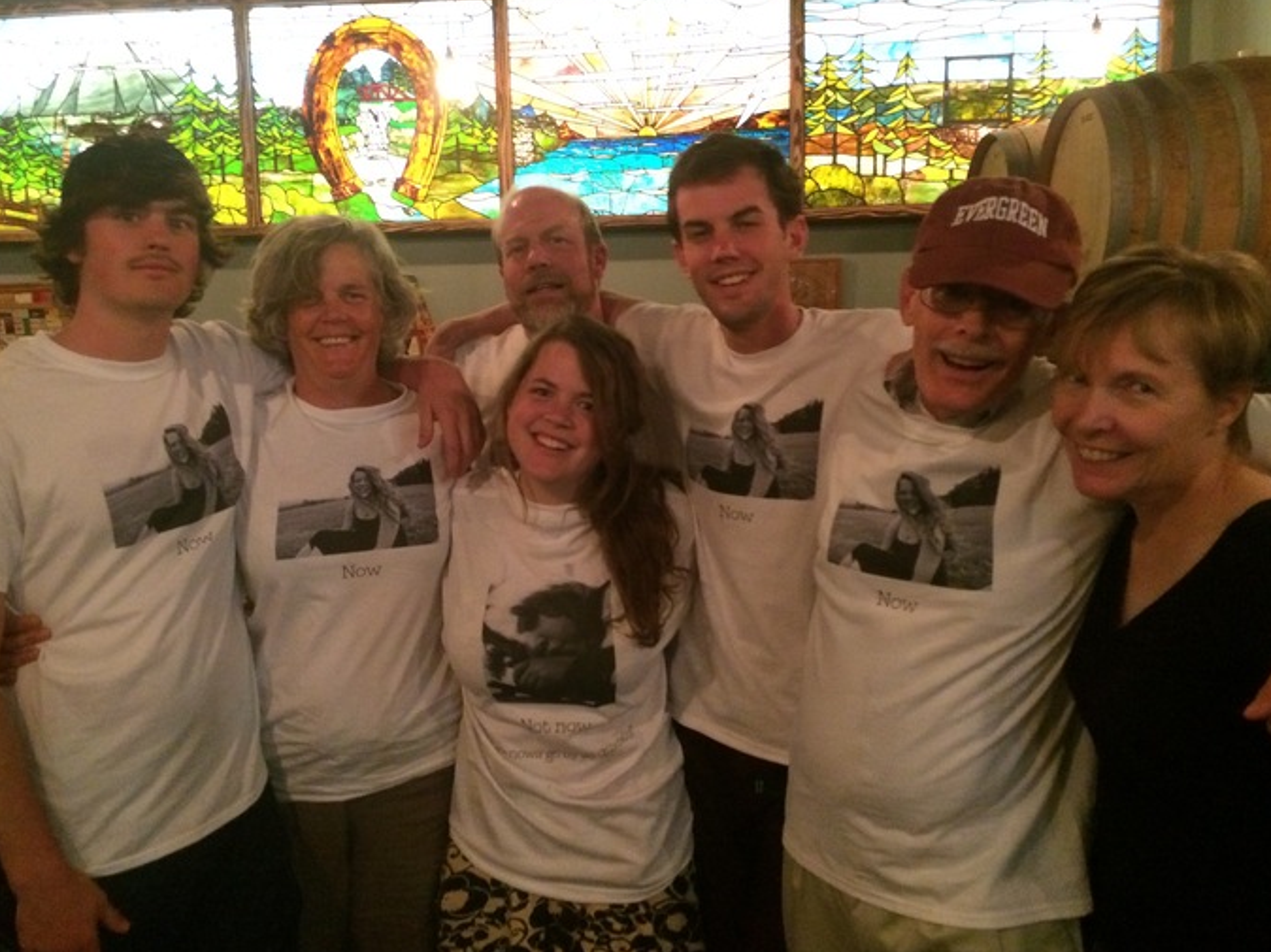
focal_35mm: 31
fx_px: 1138
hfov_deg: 58.3
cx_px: 598
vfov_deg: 45.4
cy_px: 452
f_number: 2.2
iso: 500
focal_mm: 4.15
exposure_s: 1/15
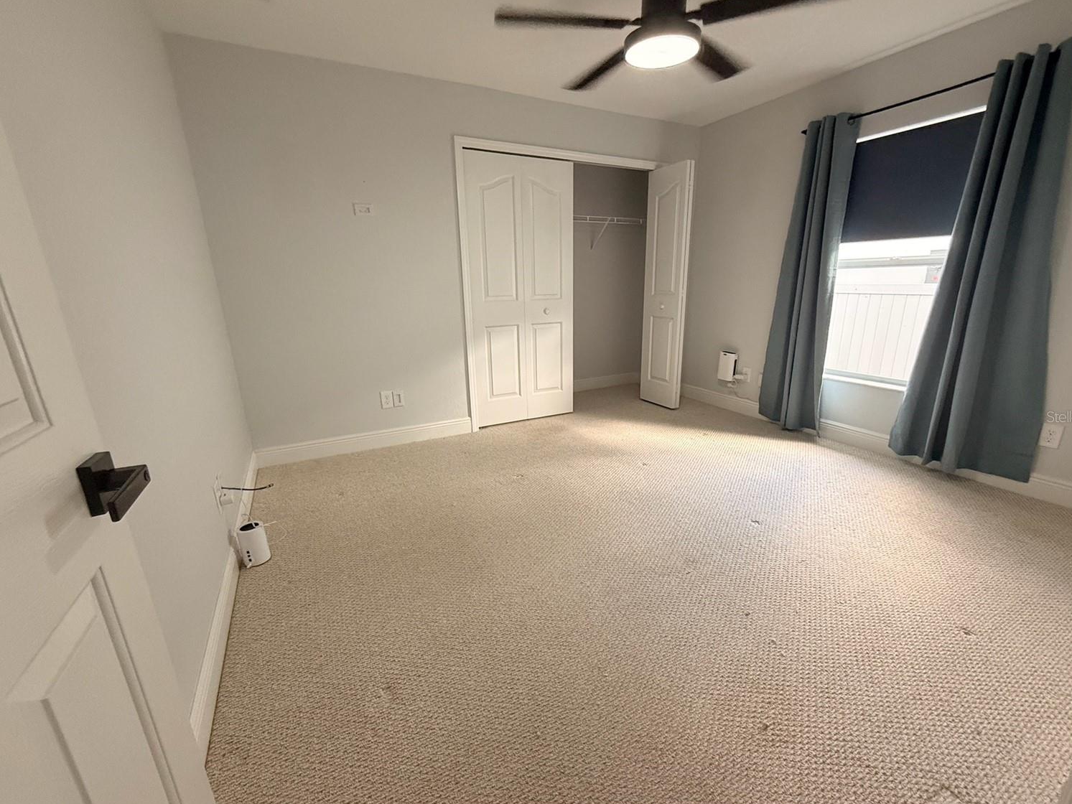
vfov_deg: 81.7
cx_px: 540
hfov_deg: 98.2
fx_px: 465
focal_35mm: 15
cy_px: 416
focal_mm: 2.22
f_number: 2.2
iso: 320
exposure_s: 1/120
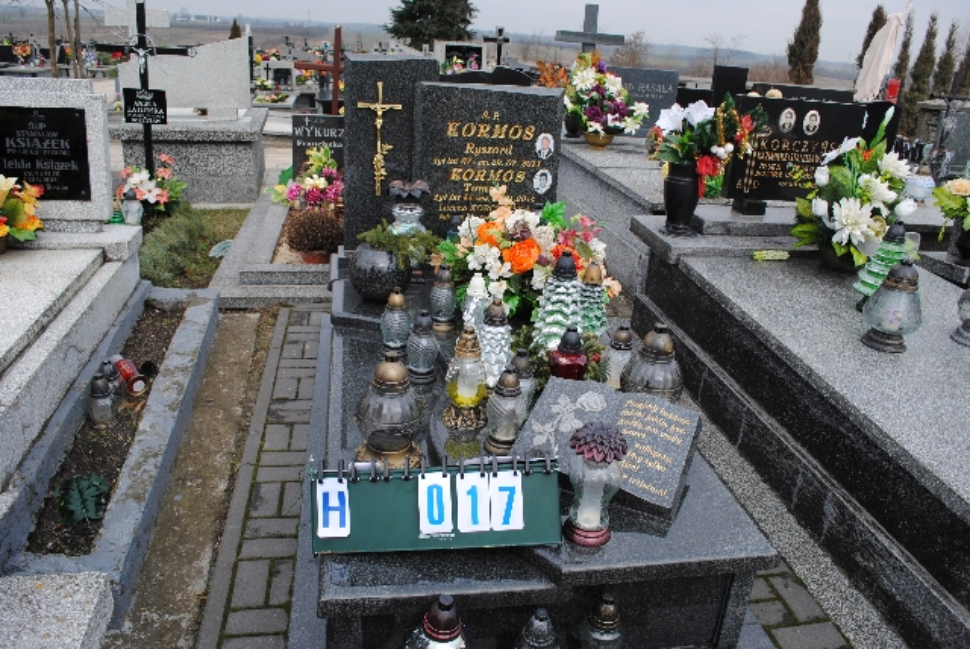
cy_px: 324
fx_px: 728
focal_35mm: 27
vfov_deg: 48.0
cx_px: 485
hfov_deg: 67.3
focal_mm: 18
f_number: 6.3
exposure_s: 1/160
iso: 100
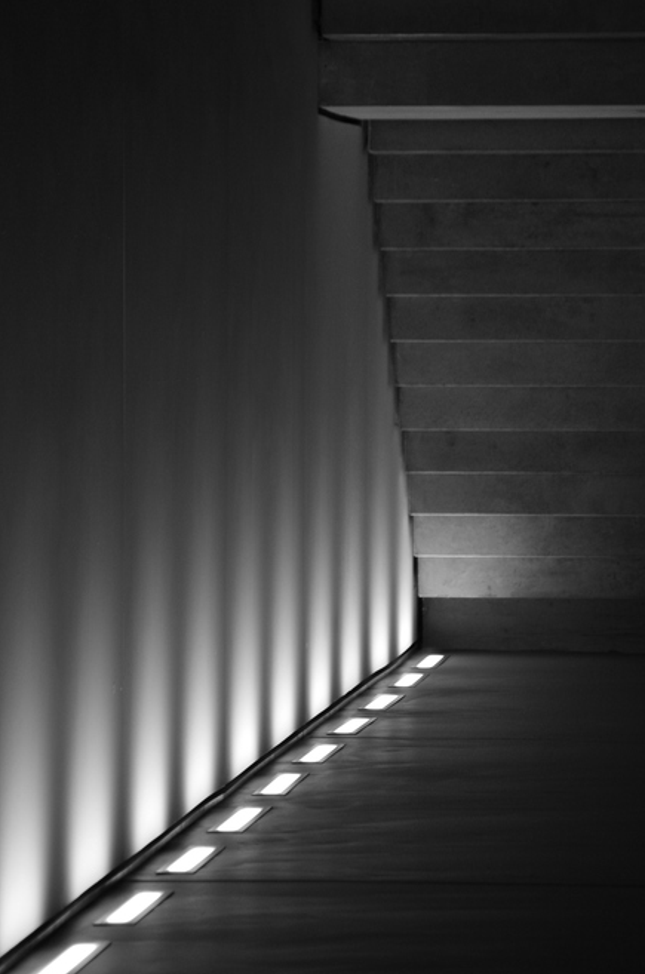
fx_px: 7398
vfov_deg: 7.5
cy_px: 463
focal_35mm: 274
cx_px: 283
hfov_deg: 5.0
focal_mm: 150
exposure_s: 1/40
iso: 500
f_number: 5.6
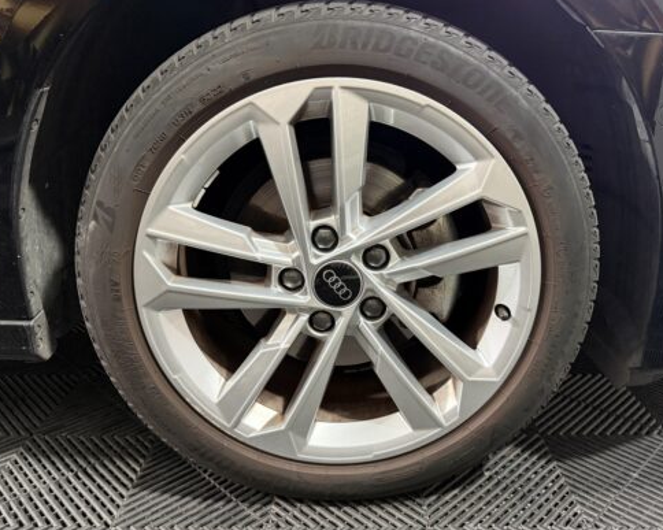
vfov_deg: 48.5
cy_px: 264
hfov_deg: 58.8
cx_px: 338
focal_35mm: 30
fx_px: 589
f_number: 1.78
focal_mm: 6.76
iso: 640
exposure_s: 1/33
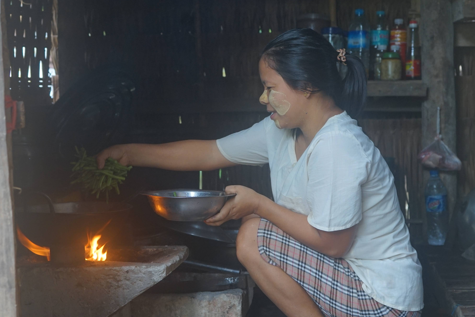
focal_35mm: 65
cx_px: 223
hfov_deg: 31.0
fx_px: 858
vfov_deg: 20.9
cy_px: 173
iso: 800
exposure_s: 1/160
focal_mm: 43
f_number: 4.5
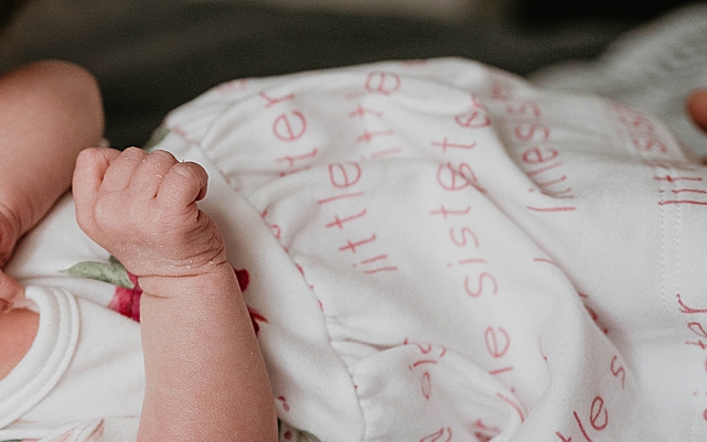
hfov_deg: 21.6
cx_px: -142
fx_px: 1715
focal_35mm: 89
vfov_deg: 14.6
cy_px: 99
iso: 1000
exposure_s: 1/250
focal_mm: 35
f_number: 2.8
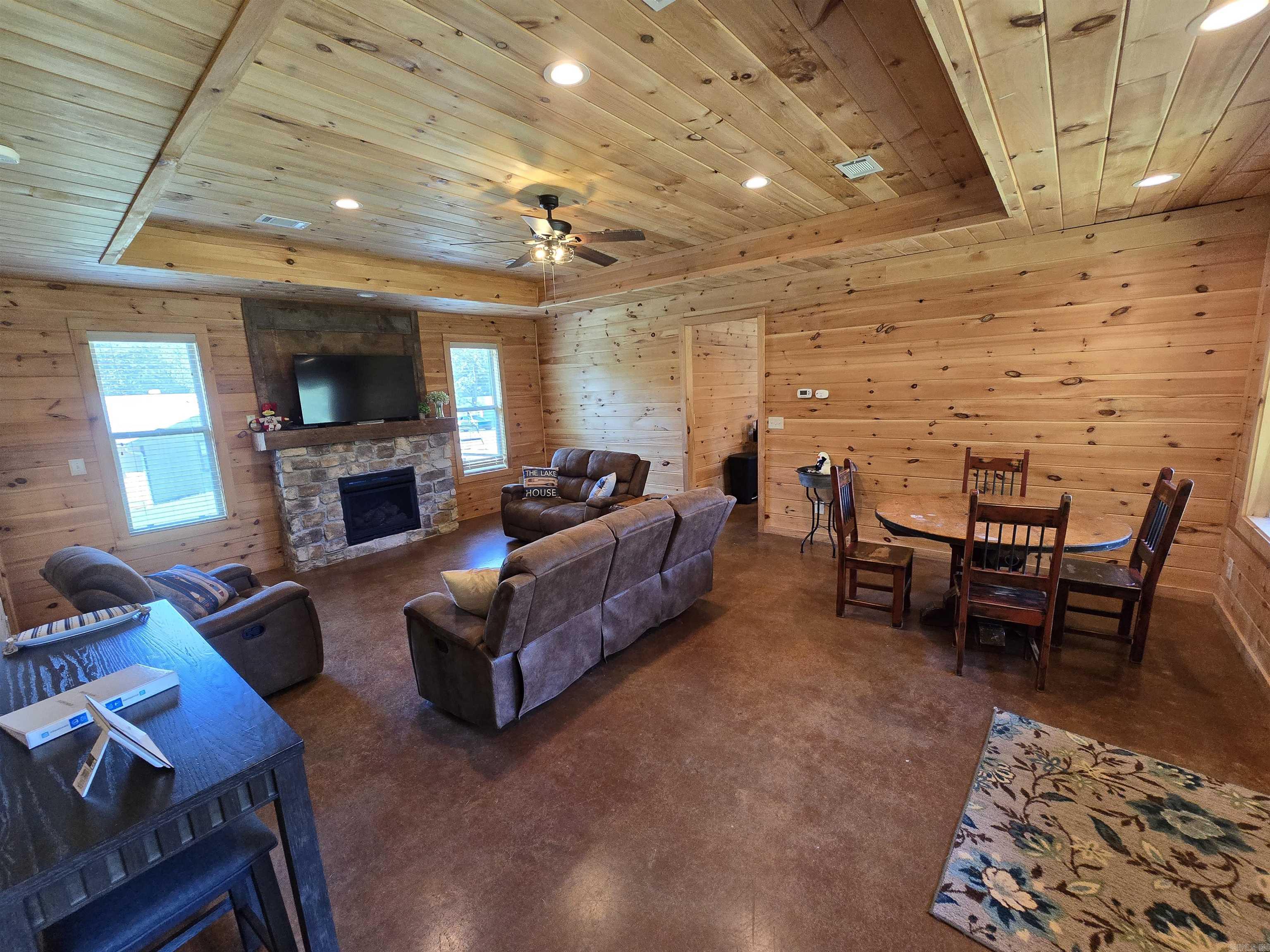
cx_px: 635
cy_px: 476
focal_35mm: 13
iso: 250
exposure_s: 1/60
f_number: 2.2
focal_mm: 2.2
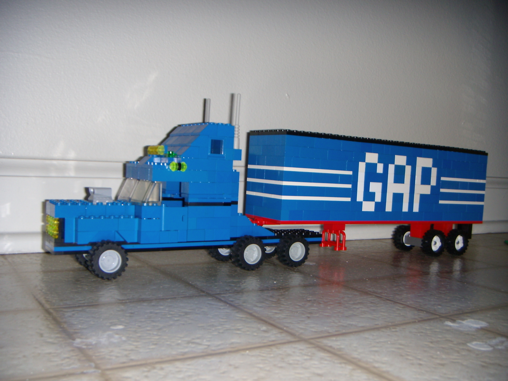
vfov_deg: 37.7
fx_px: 558
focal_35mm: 38
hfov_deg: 49.0
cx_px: 254
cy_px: 190
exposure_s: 1/60.2
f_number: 3.5
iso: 64
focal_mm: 6.4
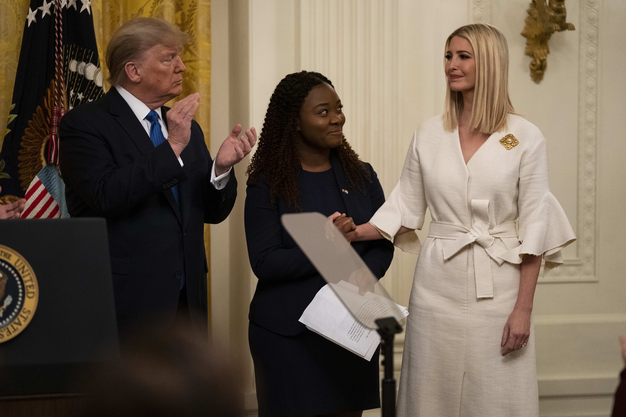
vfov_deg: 9.4
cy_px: 208
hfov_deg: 14.1
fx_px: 2539
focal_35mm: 146
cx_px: 313
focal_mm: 146
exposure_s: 1/250
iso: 5000
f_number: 2.8
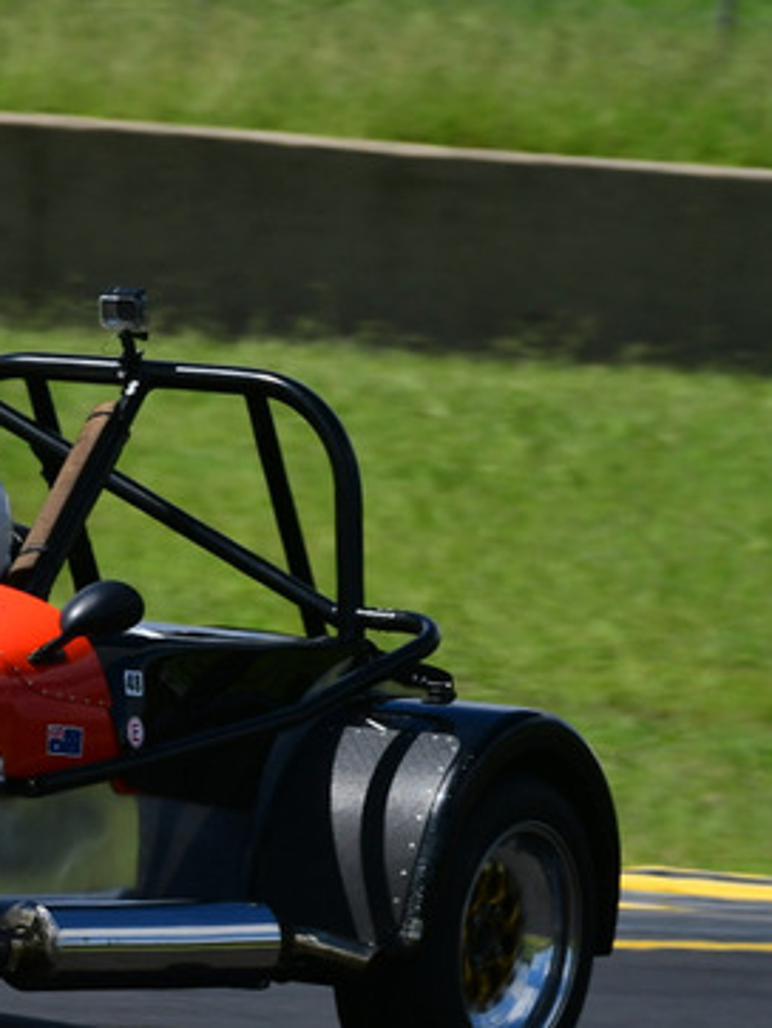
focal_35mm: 956
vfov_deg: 2.1
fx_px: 28394
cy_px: 727
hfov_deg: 1.6
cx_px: -221
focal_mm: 300
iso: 320
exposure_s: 1/640
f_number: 11
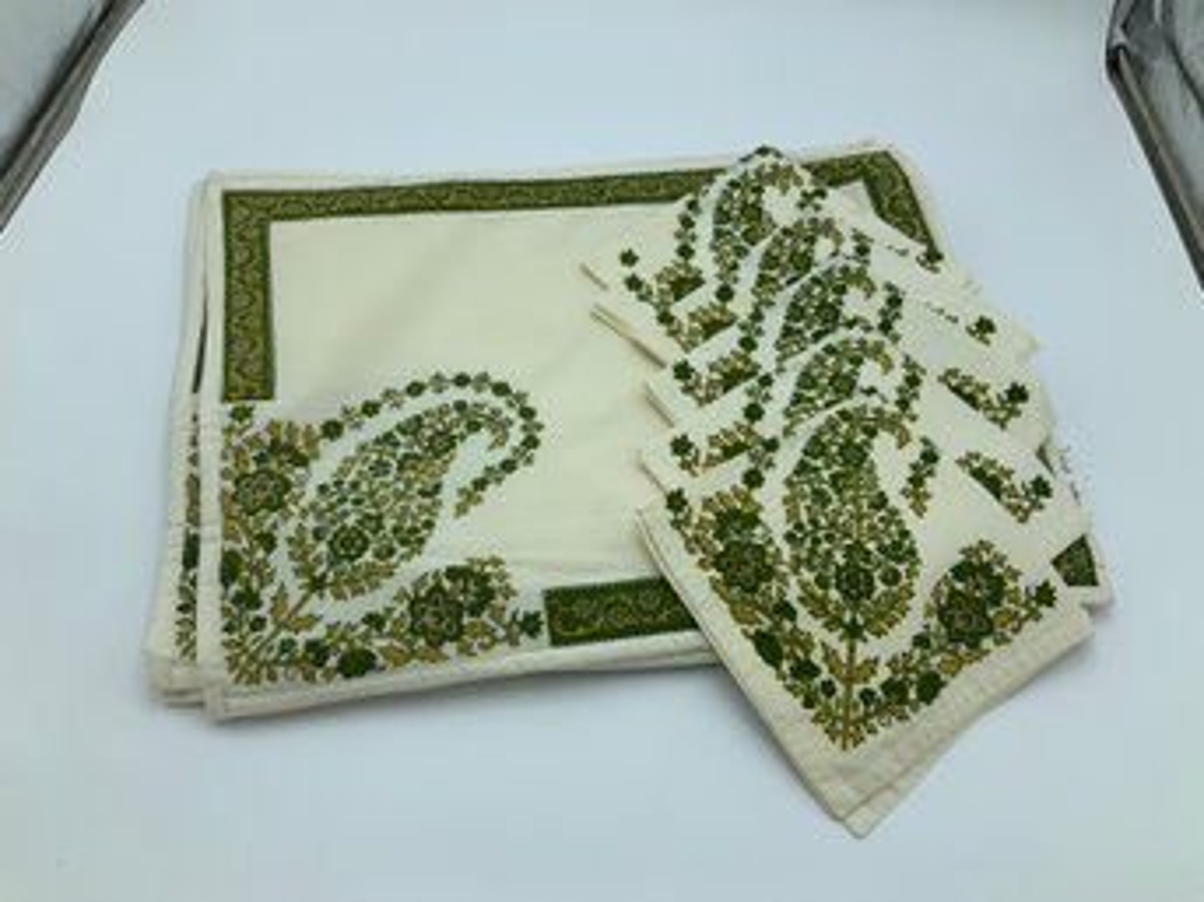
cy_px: 451
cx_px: 602
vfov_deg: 48.2
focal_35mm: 29
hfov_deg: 61.7
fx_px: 1008
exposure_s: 1/545
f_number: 1.8
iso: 16
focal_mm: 3
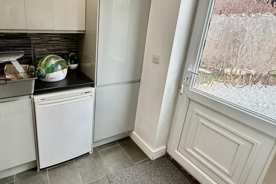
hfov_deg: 81.4
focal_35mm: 20
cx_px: 94
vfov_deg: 61.0
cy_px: 68
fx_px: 153
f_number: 2.2
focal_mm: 2.22
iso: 125
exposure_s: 1/100
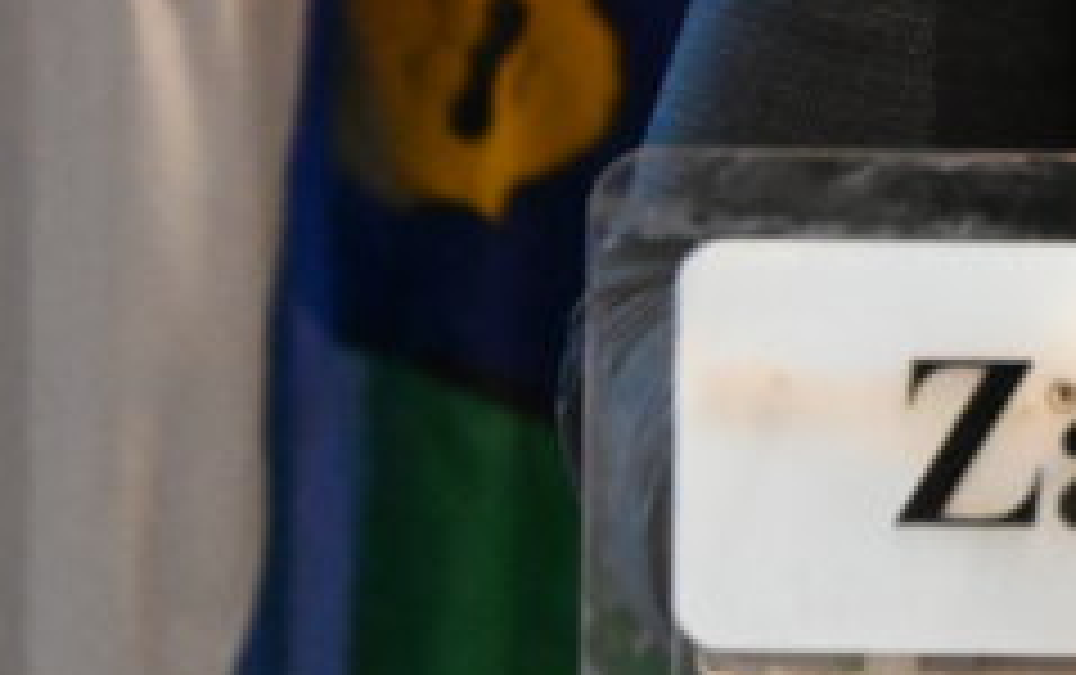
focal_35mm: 784
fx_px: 23017
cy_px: -610
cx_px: 1837
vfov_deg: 1.7
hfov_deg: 2.7
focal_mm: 180
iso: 22800
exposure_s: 1/200
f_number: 6.3
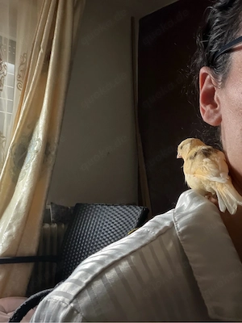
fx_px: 280
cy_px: 162
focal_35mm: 30
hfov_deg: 46.8
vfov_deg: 60.0
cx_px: 121
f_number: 1.9
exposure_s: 1/25
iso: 640
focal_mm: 2.71
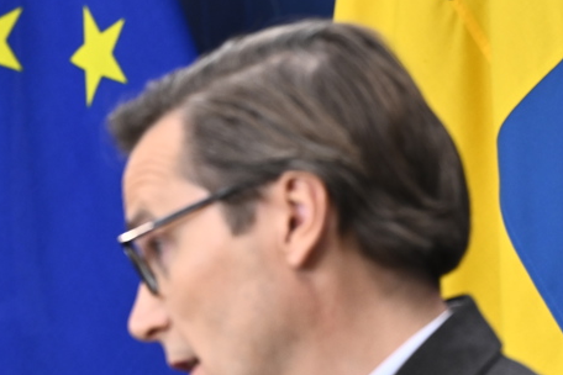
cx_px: 23
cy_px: 544
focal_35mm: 328
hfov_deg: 6.3
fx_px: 5129
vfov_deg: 4.2
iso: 1000
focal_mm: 110
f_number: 4
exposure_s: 1/200
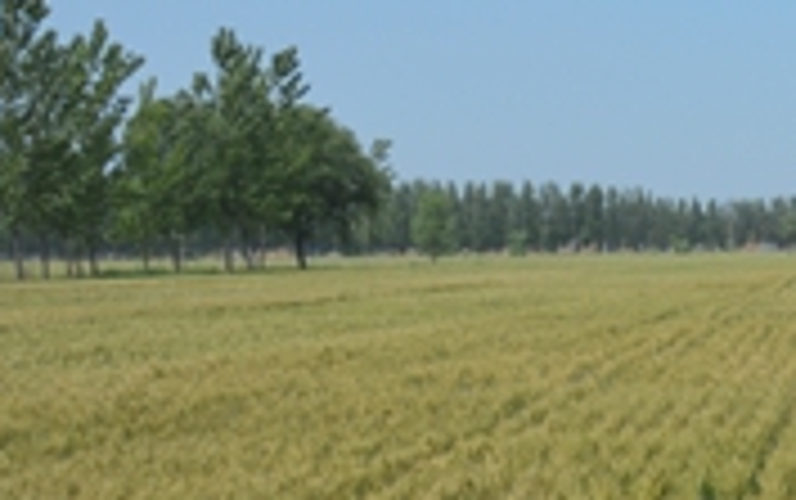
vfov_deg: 13.1
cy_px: 446
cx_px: 1160
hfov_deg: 18.7
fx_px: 2162
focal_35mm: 100
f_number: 8
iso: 100
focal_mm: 21
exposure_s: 1/250
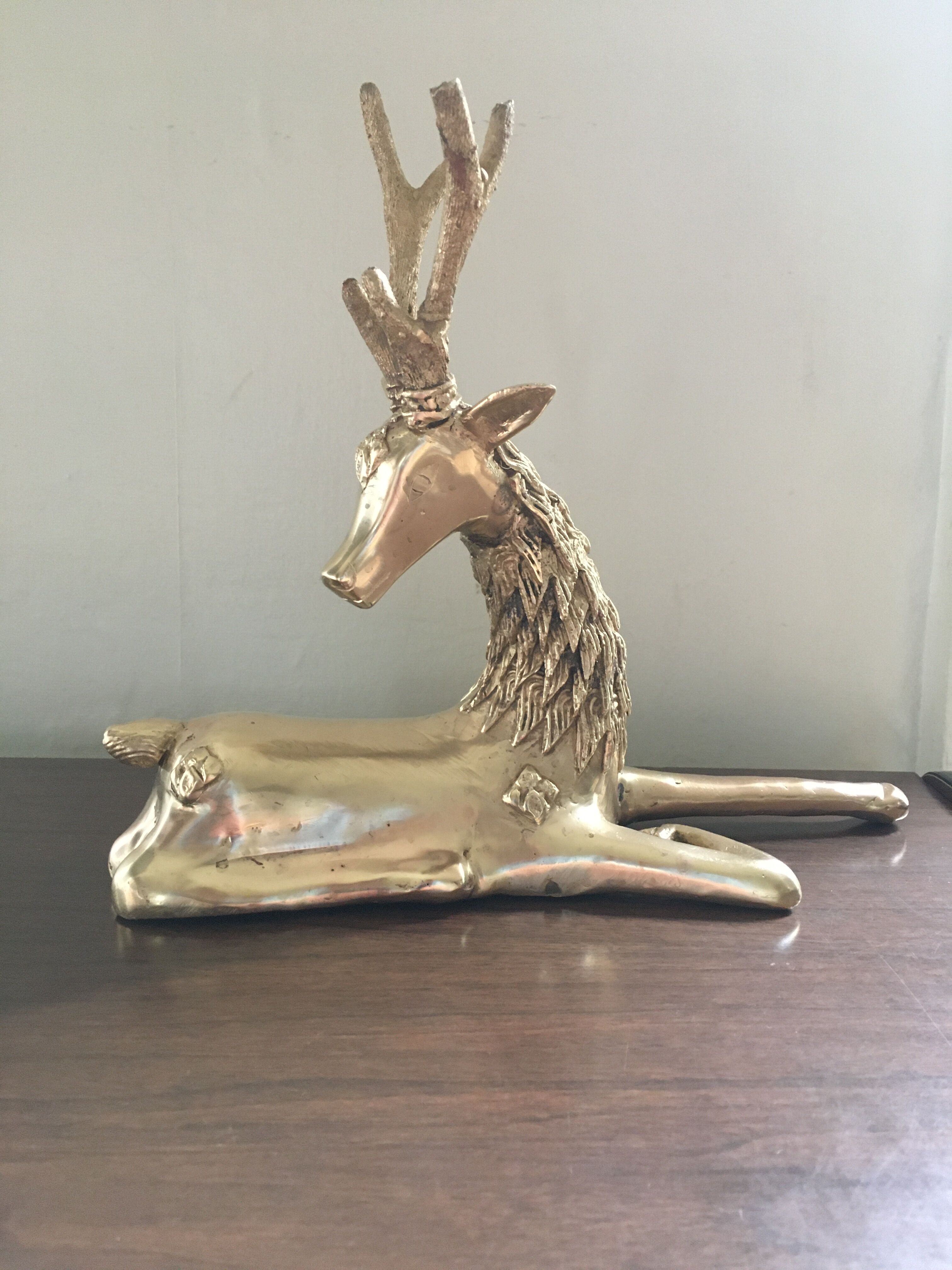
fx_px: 1063
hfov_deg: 48.2
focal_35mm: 29
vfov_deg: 61.7
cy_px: 635
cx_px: 476
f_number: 2.2
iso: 250
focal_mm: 4.15
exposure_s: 1/33
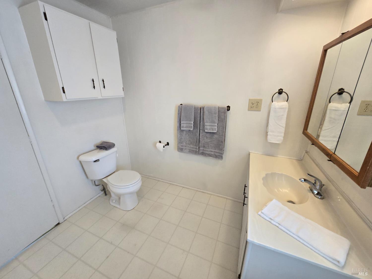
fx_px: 140
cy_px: 140
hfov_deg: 106.2
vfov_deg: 89.9
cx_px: 186
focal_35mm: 13
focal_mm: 2.2
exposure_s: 1/60
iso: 125
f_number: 2.2
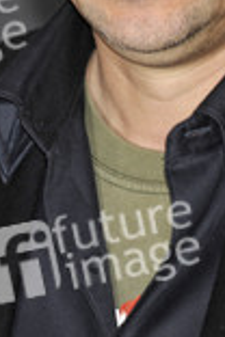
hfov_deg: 1.8
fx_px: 7218
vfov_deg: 2.7
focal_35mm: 770
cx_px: 151
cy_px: -71
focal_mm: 300
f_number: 5.6
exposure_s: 1/160
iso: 640
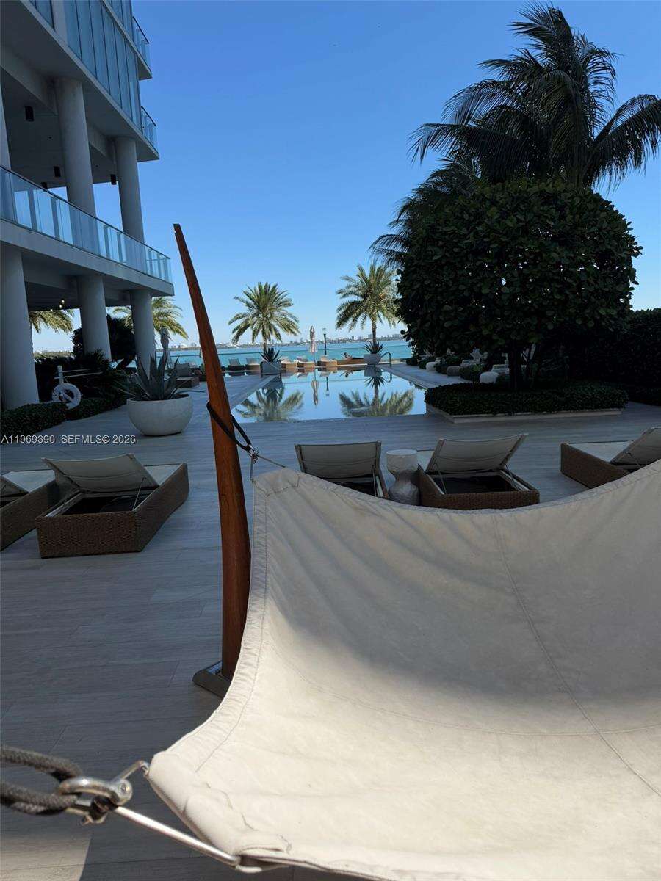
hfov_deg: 56.8
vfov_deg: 71.6
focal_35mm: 24
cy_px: 440
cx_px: 330
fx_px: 611
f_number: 1.78
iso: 80
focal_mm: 6.76
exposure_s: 1/5319
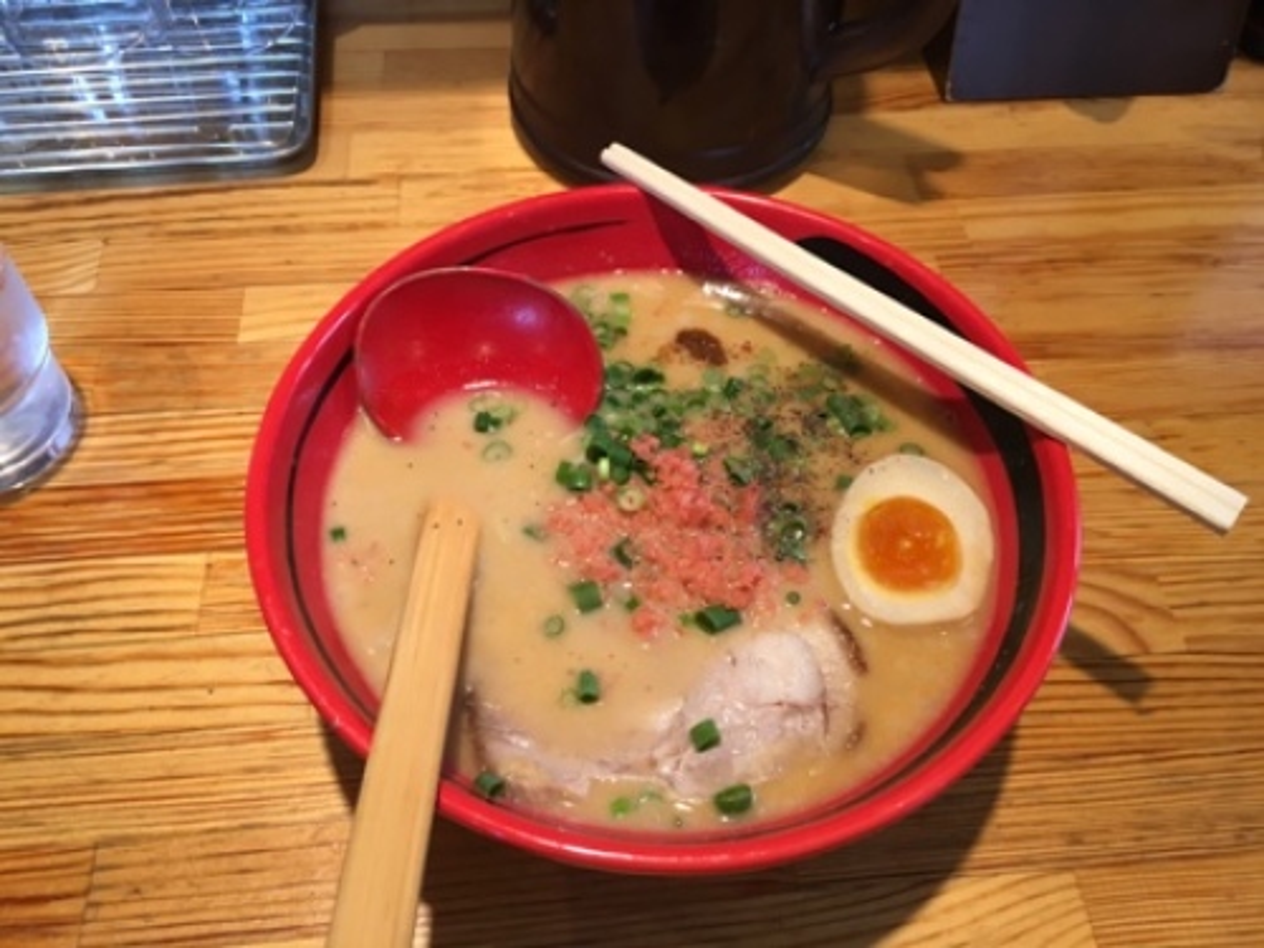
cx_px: 632
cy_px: 474
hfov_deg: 61.7
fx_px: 1059
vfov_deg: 48.2
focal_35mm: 29
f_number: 2.2
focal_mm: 4.15
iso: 50
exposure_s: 1/30
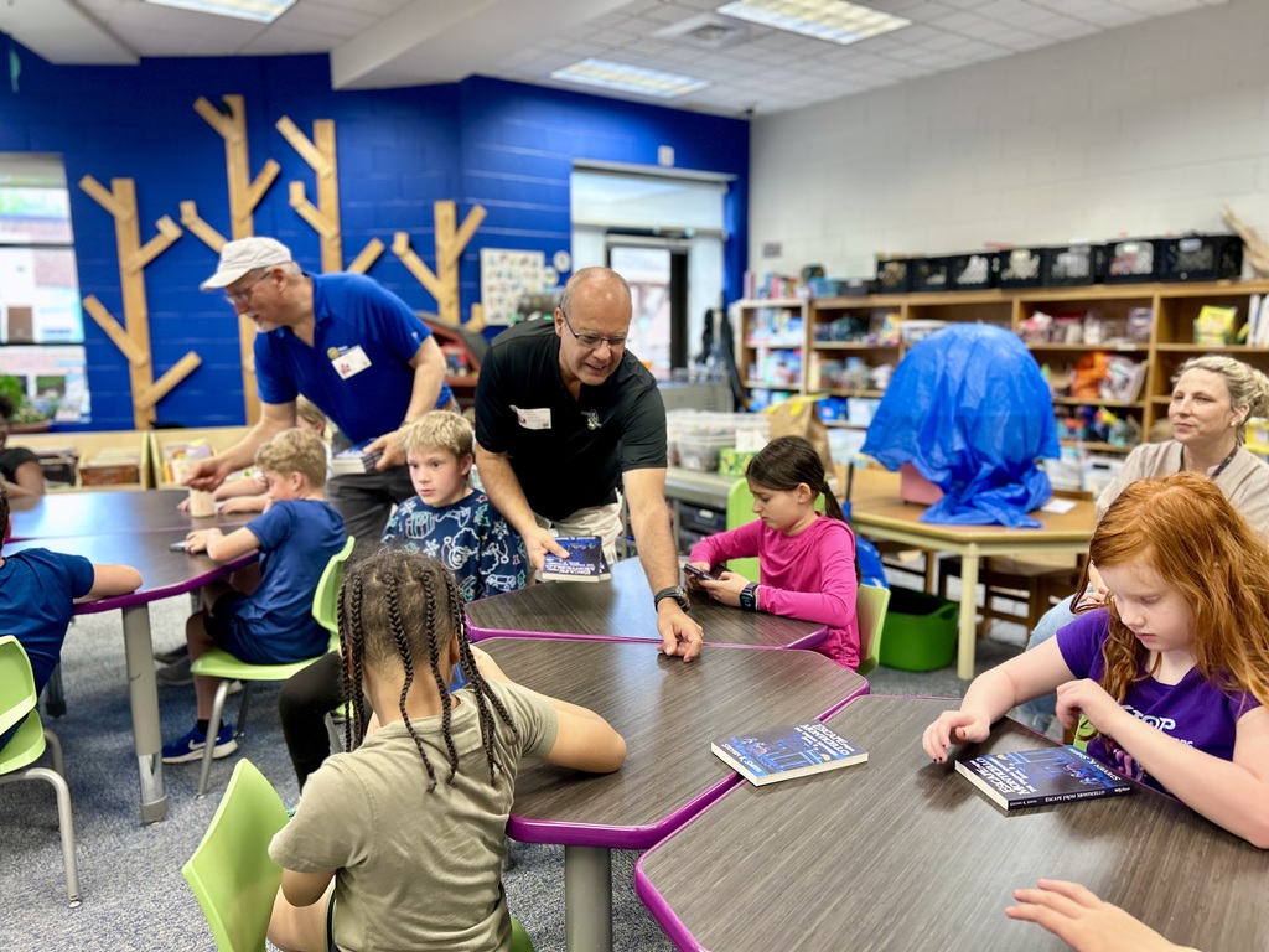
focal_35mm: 26
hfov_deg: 67.3
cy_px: 476
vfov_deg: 53.1
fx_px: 953
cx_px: 634
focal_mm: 5.7
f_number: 1.5
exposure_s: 1/60
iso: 100
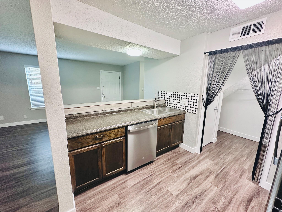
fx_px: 114
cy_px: 106
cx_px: 141
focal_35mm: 14
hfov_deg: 102.1
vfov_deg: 85.7
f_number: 2.2
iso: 320
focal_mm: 2.22
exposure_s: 1/60
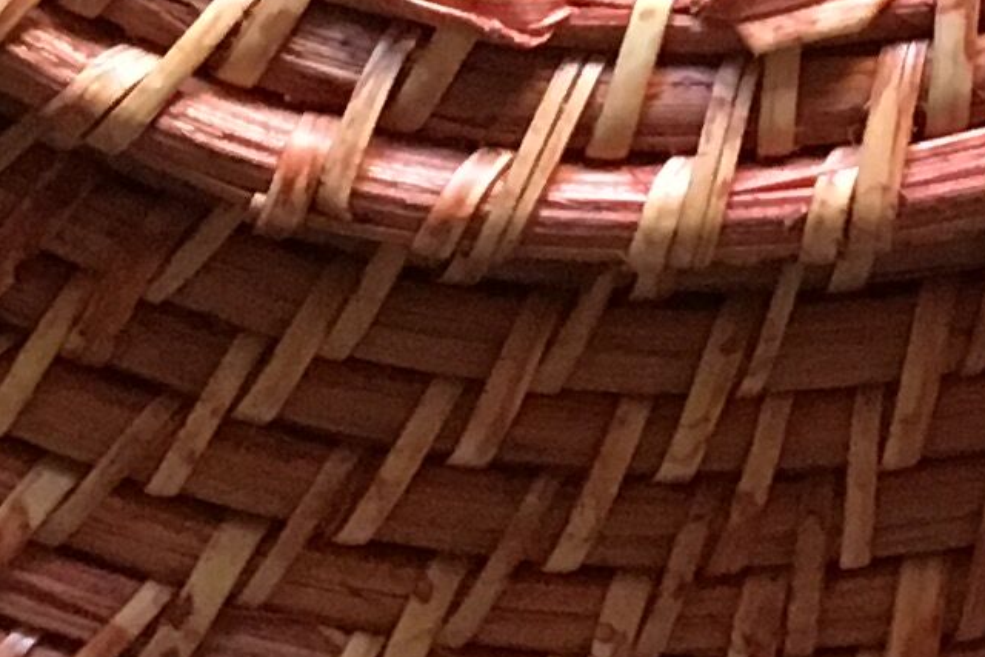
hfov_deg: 10.6
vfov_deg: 6.6
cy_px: -1254
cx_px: 1179
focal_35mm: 190
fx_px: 5199
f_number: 2.2
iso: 200
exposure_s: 1/25
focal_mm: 4.15
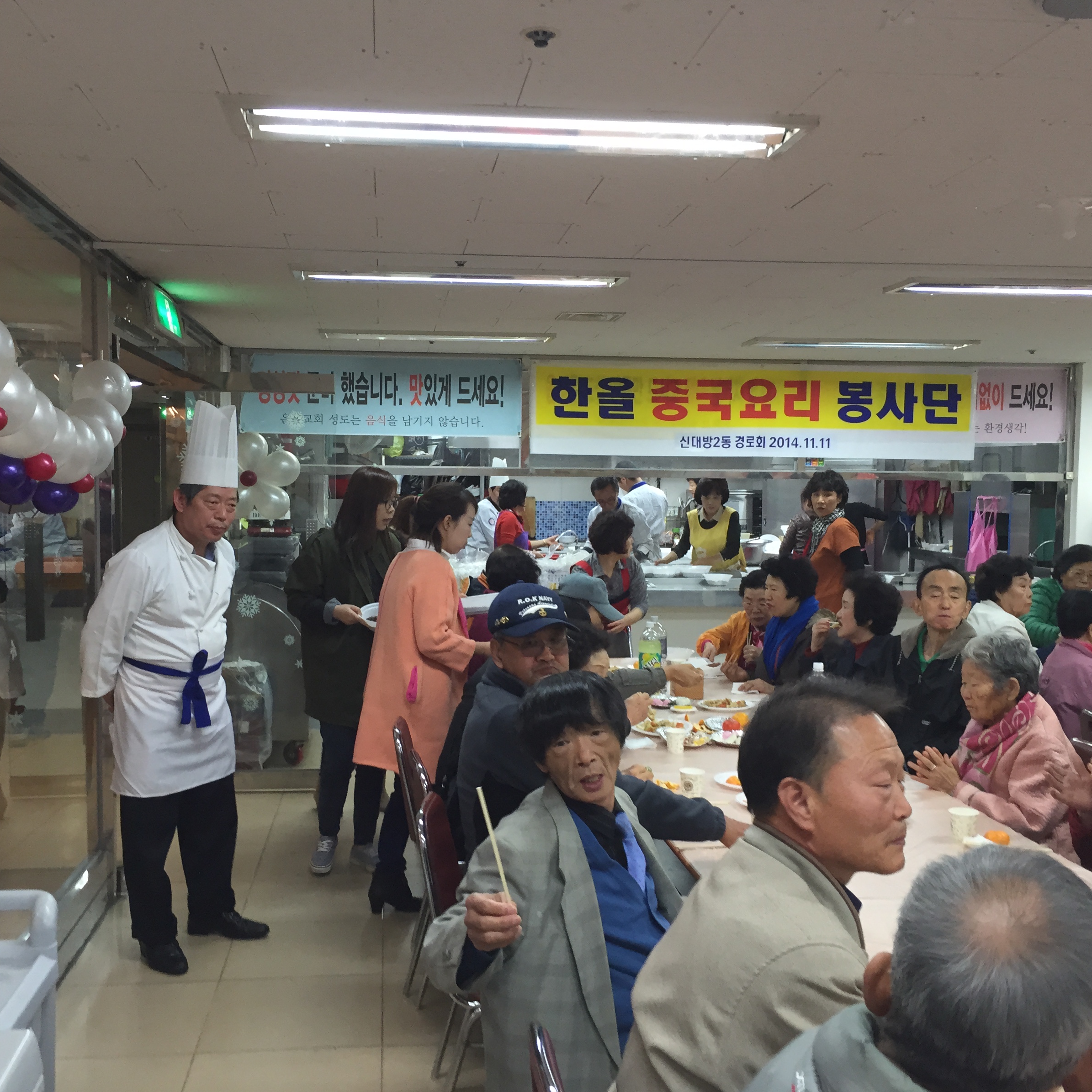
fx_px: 1249
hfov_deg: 47.2
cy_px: 554
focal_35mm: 35
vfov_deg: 47.2
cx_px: 520
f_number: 2.2
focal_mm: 4.15
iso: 64
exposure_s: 1/30
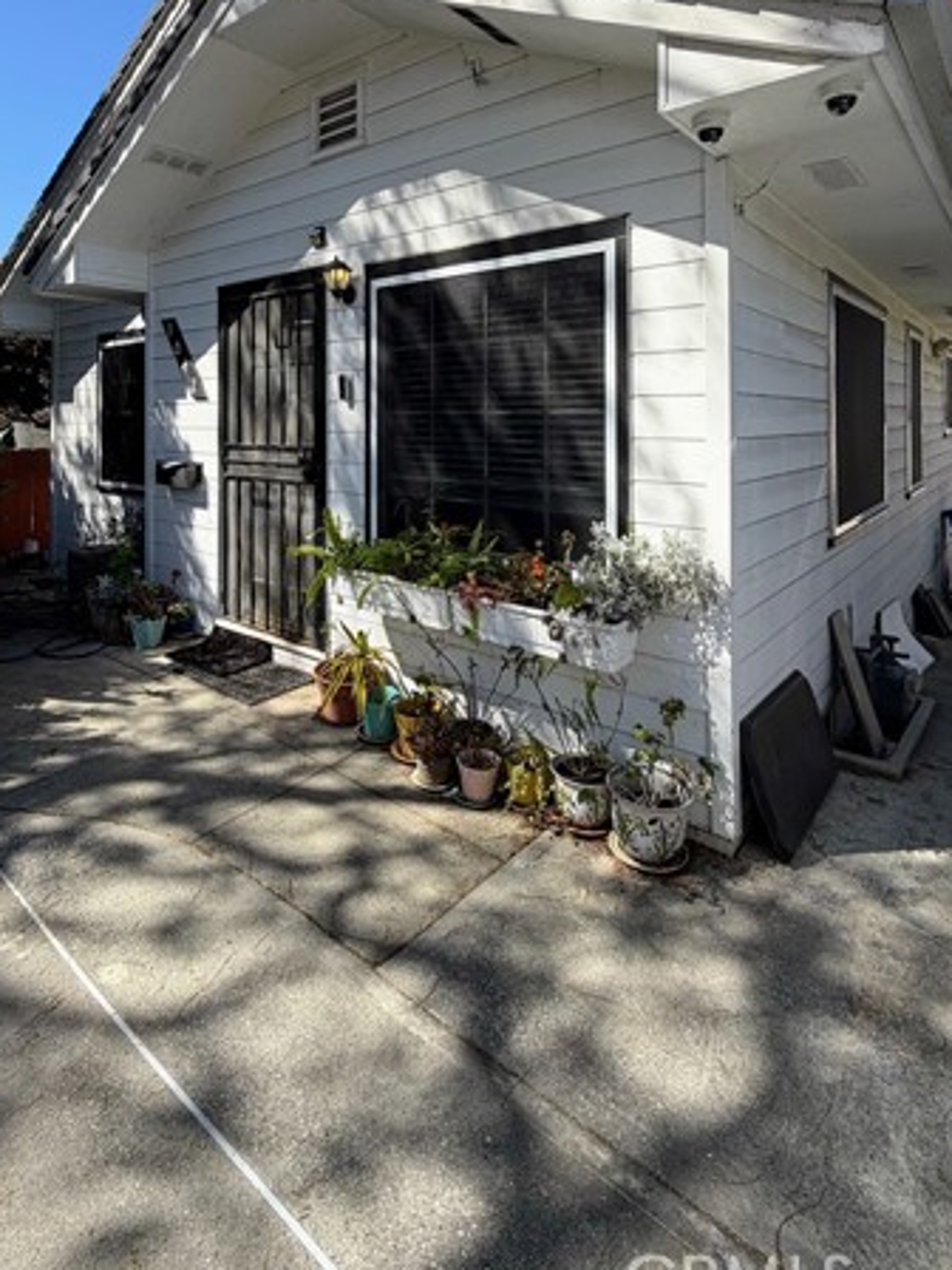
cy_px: 414
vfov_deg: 78.8
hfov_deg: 65.9
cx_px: 439
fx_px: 733
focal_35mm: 20
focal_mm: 2.22
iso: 40
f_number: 2.2
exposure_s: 1/770
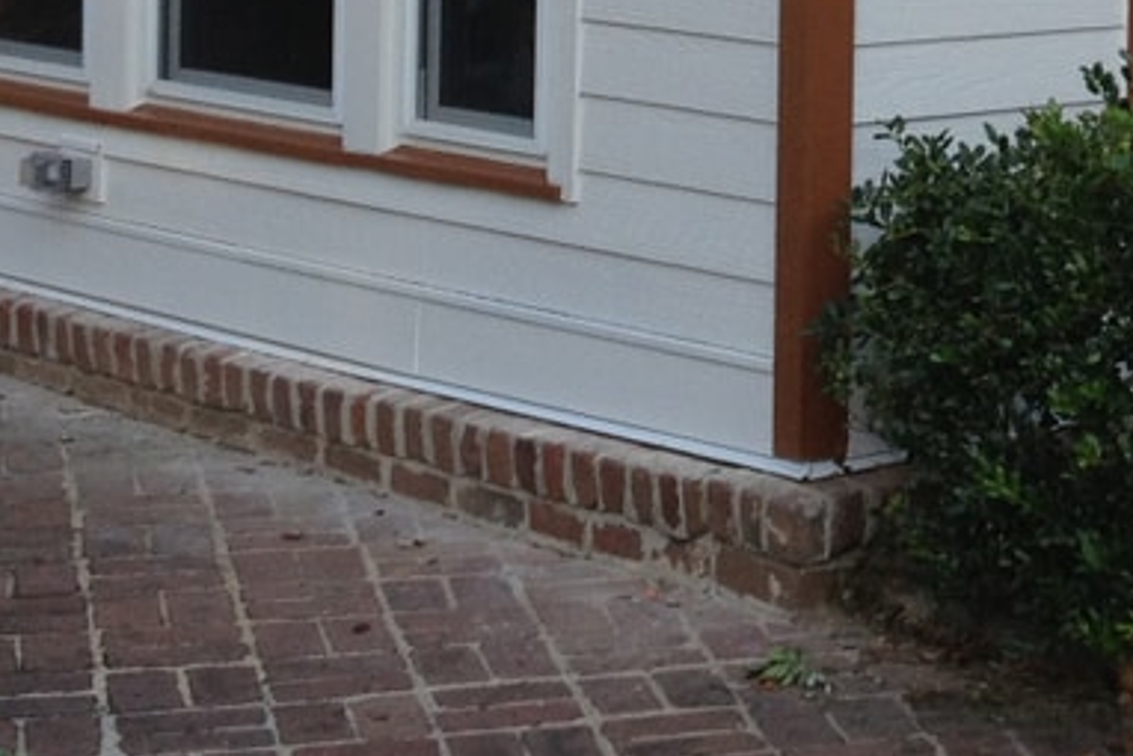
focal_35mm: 127
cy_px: -219
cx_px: 1280
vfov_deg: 10.6
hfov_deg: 15.6
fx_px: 3998
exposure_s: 1/192
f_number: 2.4
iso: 50
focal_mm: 4.28
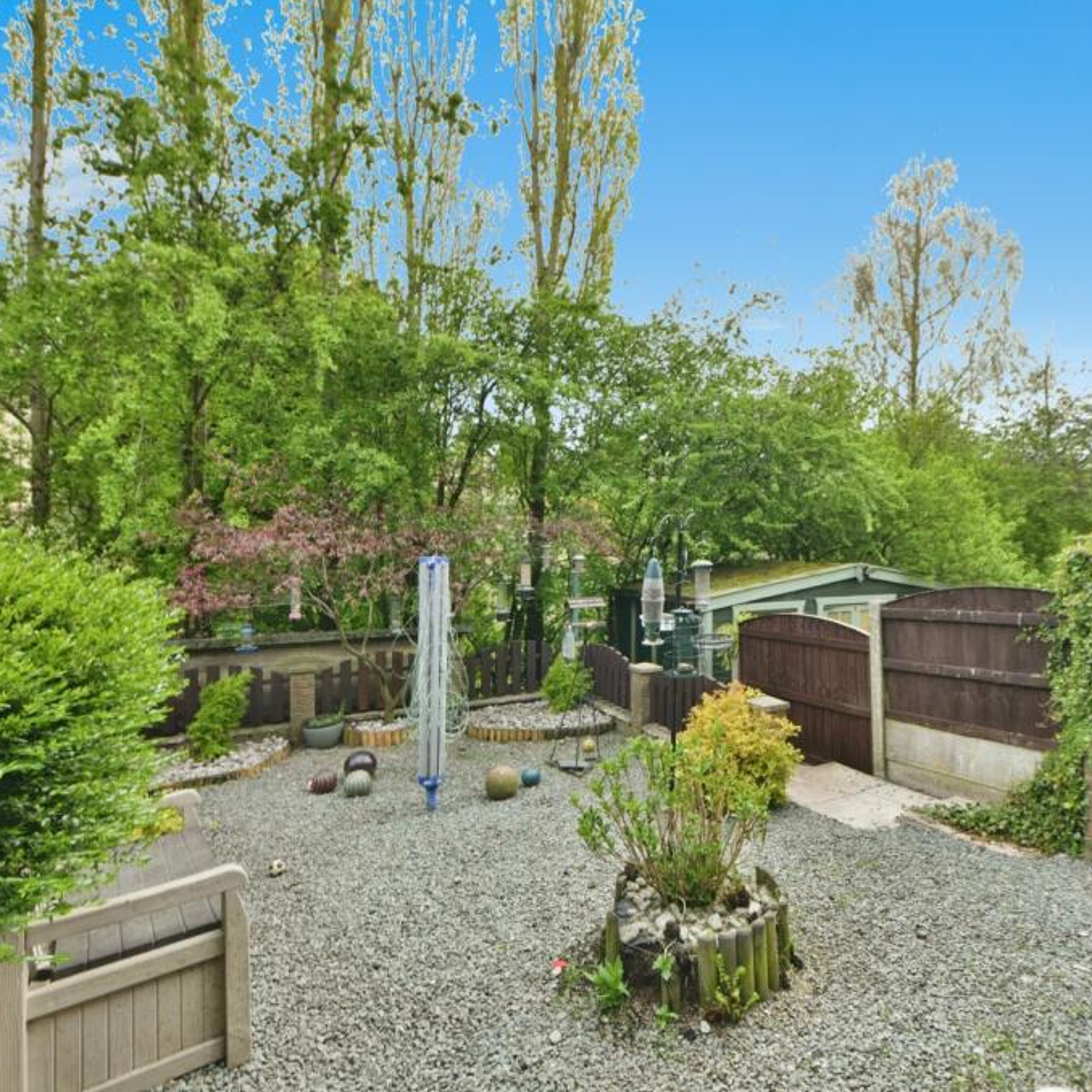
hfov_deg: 79.9
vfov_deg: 80.7
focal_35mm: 18
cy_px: 547
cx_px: 650
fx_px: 642
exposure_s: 1/60
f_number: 10
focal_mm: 14
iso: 180
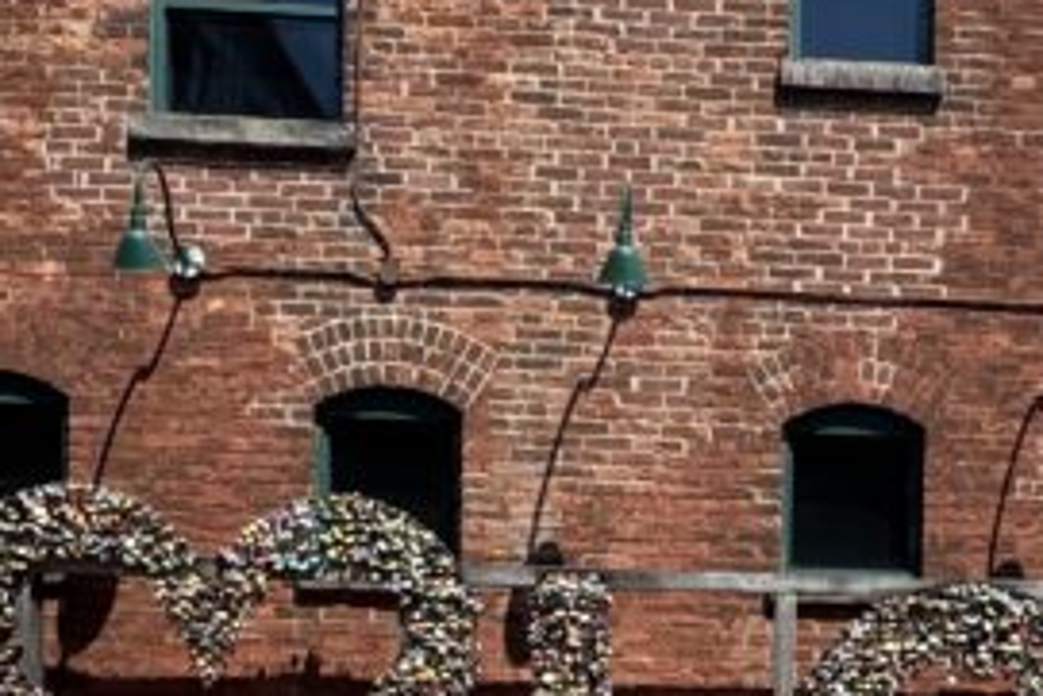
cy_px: 804
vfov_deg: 22.9
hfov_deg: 35.3
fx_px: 1594
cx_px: 797
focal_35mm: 55
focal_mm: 2.22
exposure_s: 1/1048
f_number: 2.2
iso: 40
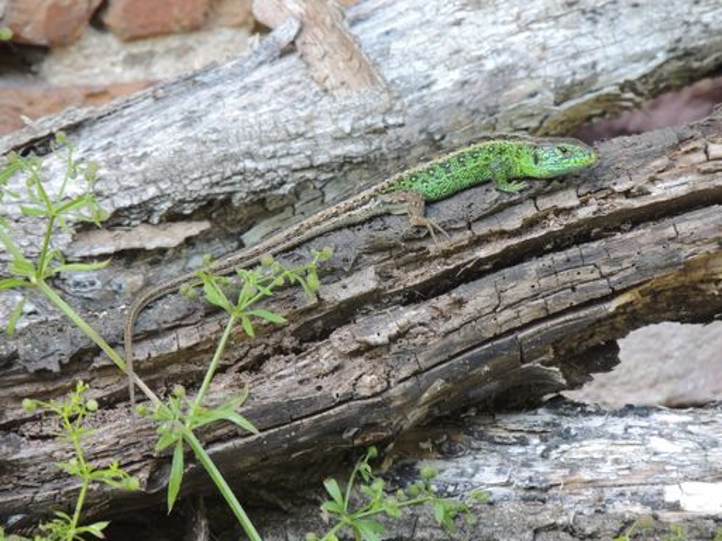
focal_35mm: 600
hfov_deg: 3.3
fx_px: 12514
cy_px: 270
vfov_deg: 2.5
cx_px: 361
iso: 450
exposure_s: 1/60
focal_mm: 107
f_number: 4.9
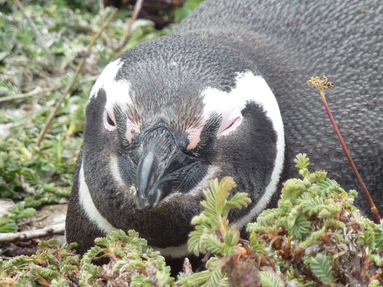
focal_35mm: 282
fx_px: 3120
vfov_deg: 5.3
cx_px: 192
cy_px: 144
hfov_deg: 7.0
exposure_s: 1/200
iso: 160
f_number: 4.5
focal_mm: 32.1
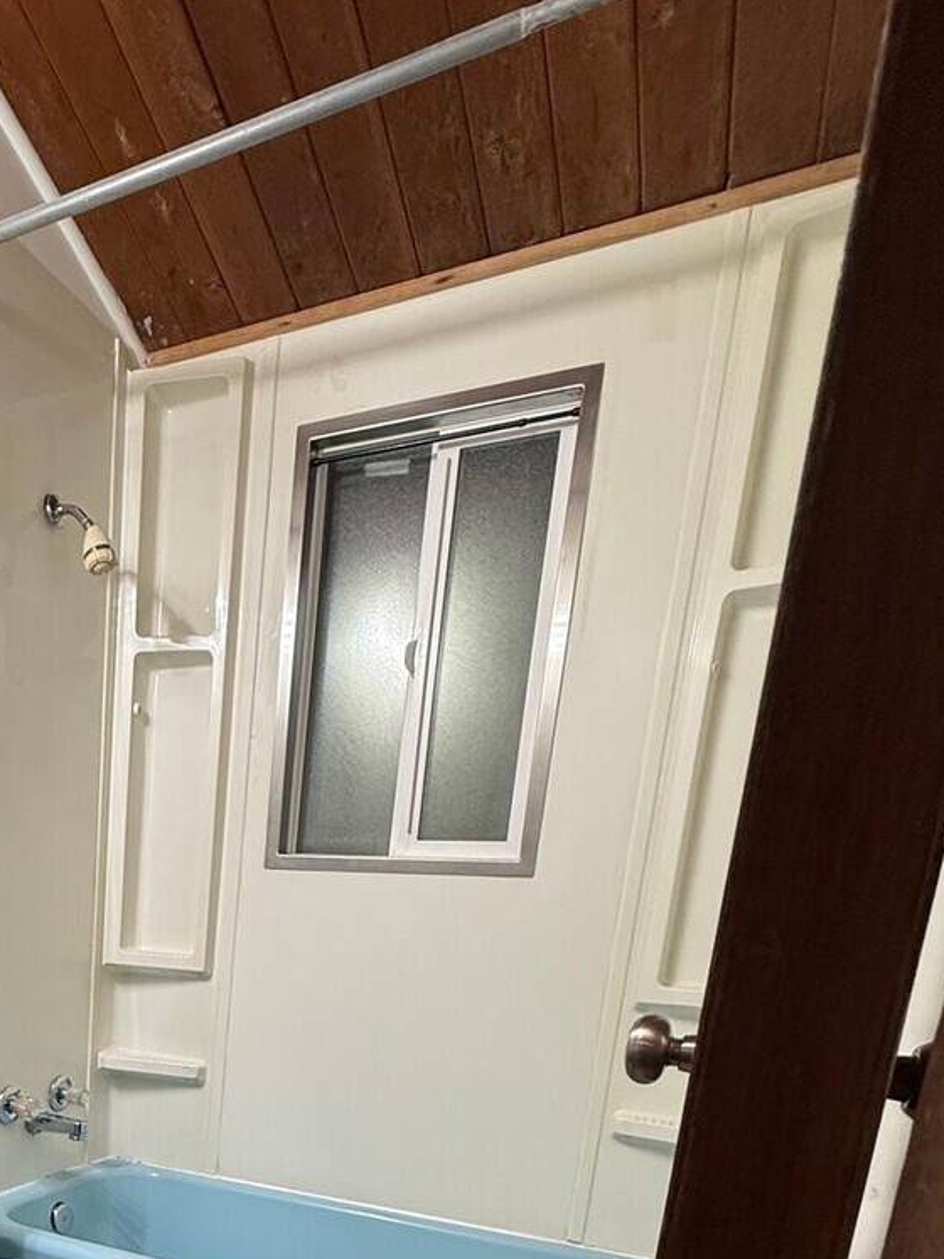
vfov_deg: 56.1
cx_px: 148
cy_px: 1141
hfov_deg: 47.6
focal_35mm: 27
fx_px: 982
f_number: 2.2
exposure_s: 1/120
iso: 250
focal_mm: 2.22
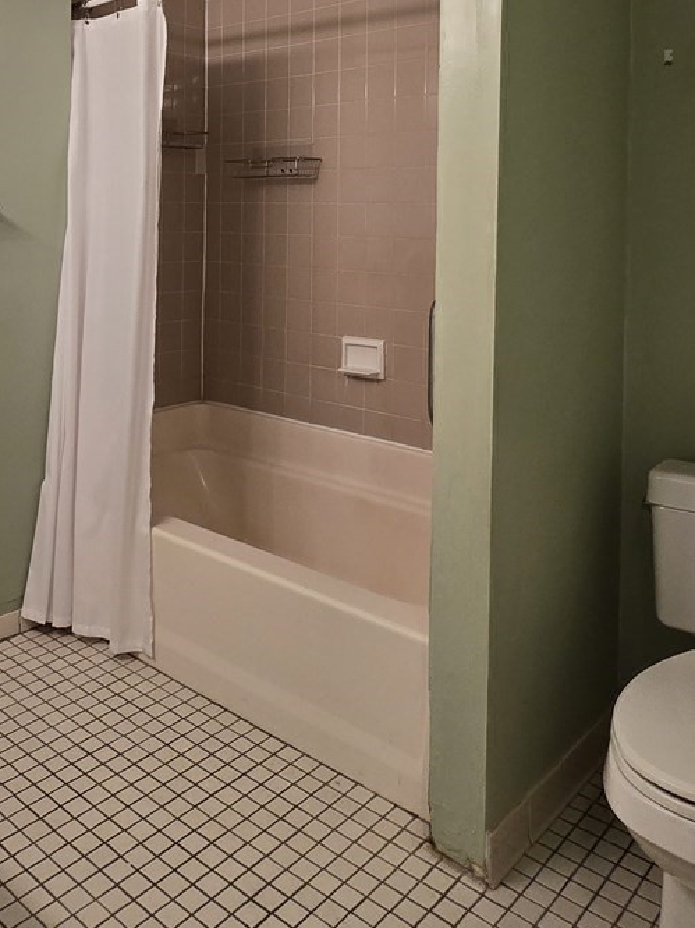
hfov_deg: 46.0
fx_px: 804
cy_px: 199
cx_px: 231
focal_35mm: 30
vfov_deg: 56.1
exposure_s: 1/60
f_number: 2.2
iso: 160
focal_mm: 2.2
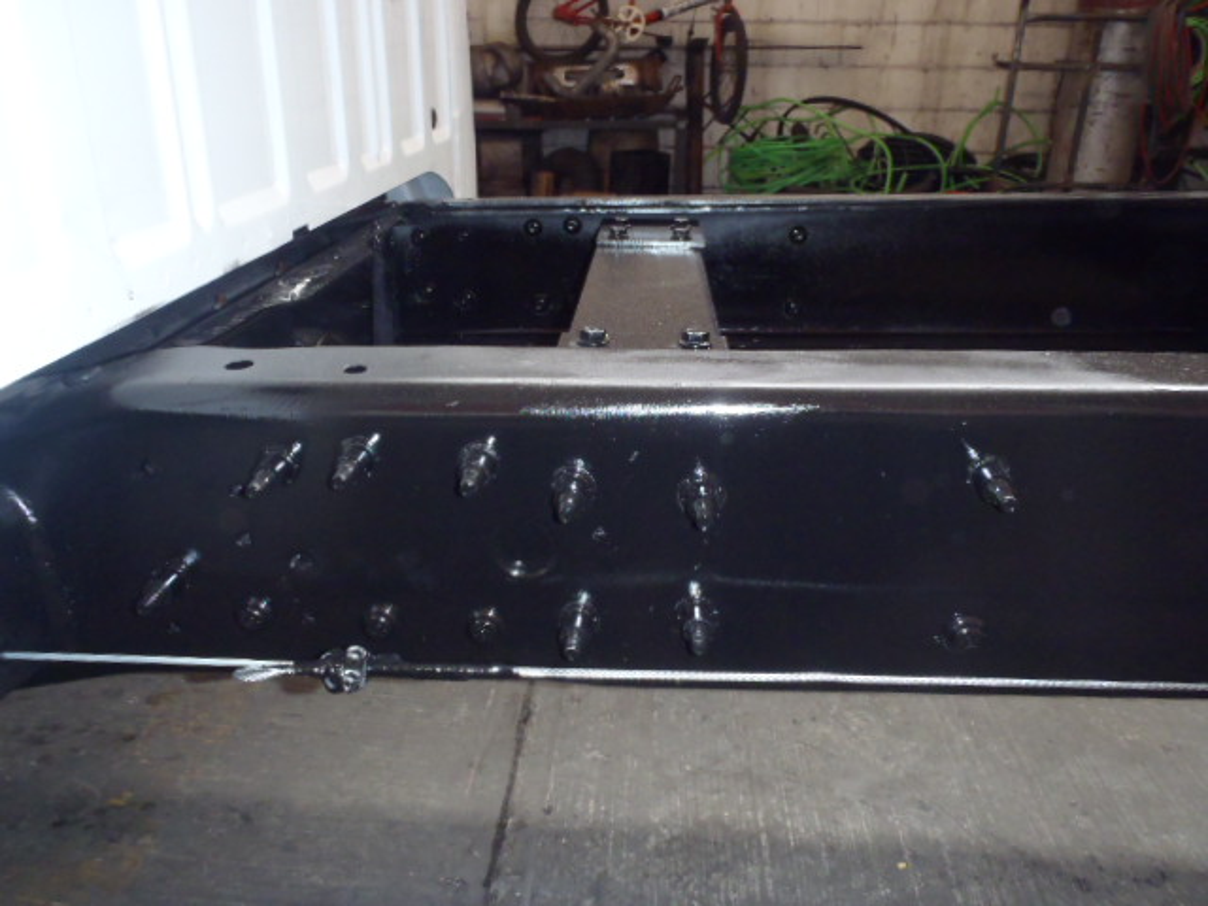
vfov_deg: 49.7
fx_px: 977
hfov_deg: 63.4
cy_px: 453
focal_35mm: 28
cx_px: 604
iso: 400
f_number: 3.9
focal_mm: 5
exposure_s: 1/30
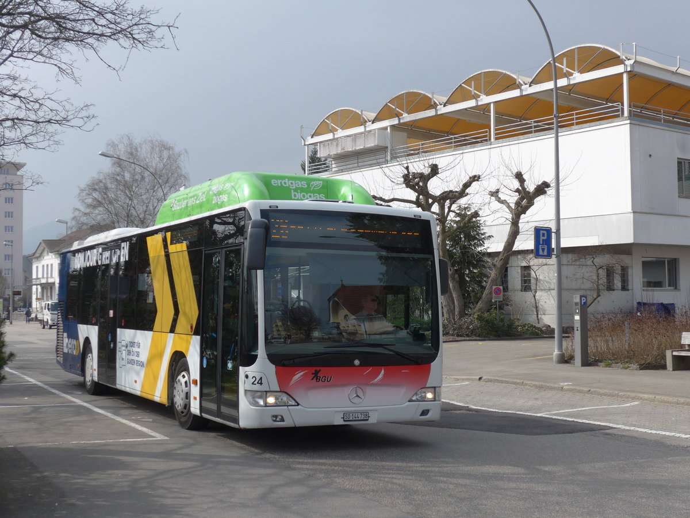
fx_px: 997
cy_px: 259
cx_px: 345
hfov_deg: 38.2
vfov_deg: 29.1
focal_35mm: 50
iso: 80
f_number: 3.3
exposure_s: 1/1000
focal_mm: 10.7
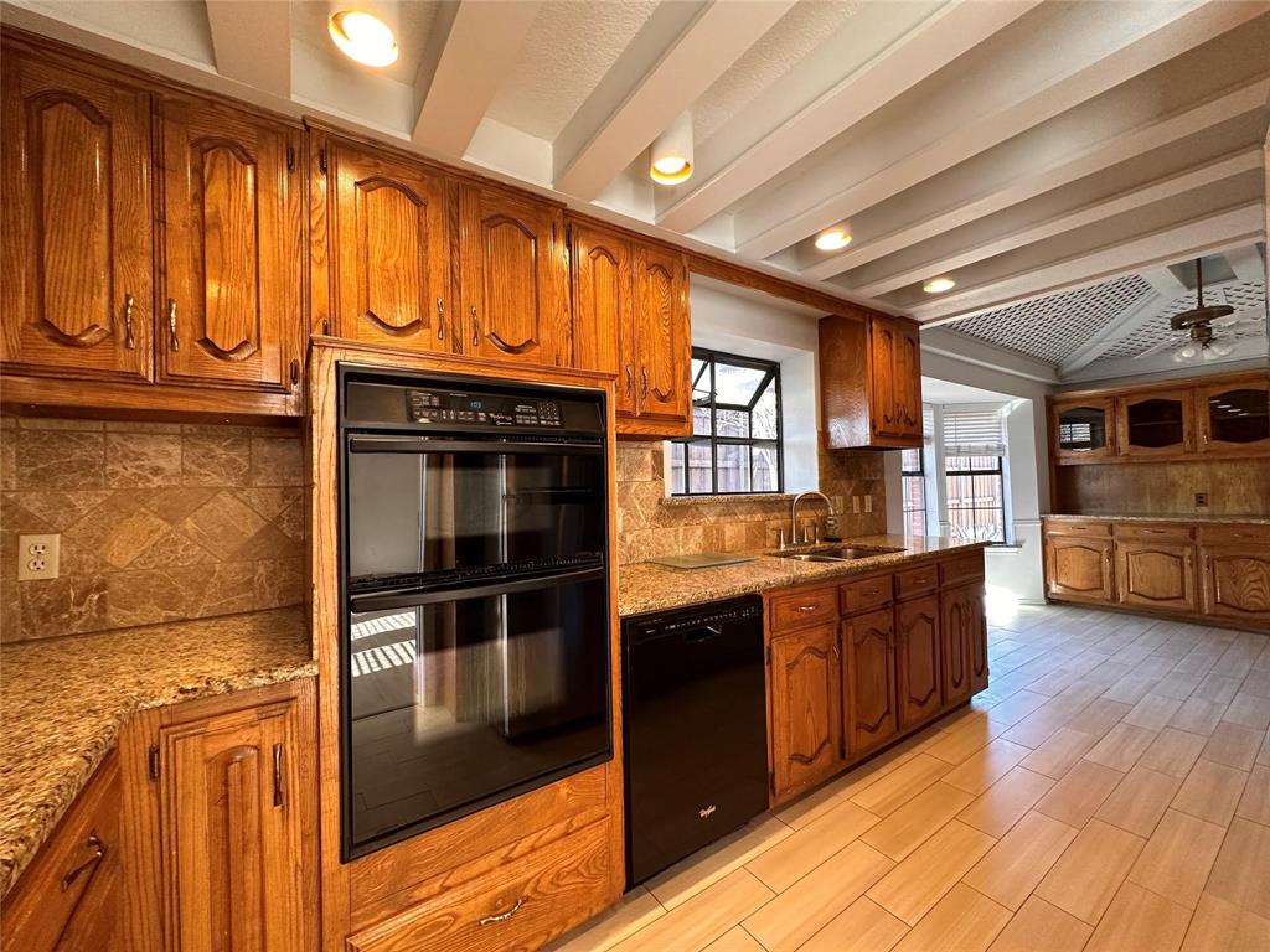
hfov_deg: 102.1
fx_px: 514
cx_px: 635
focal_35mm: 14
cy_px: 476
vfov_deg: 85.7
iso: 250
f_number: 2.2
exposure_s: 1/60
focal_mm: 2.22
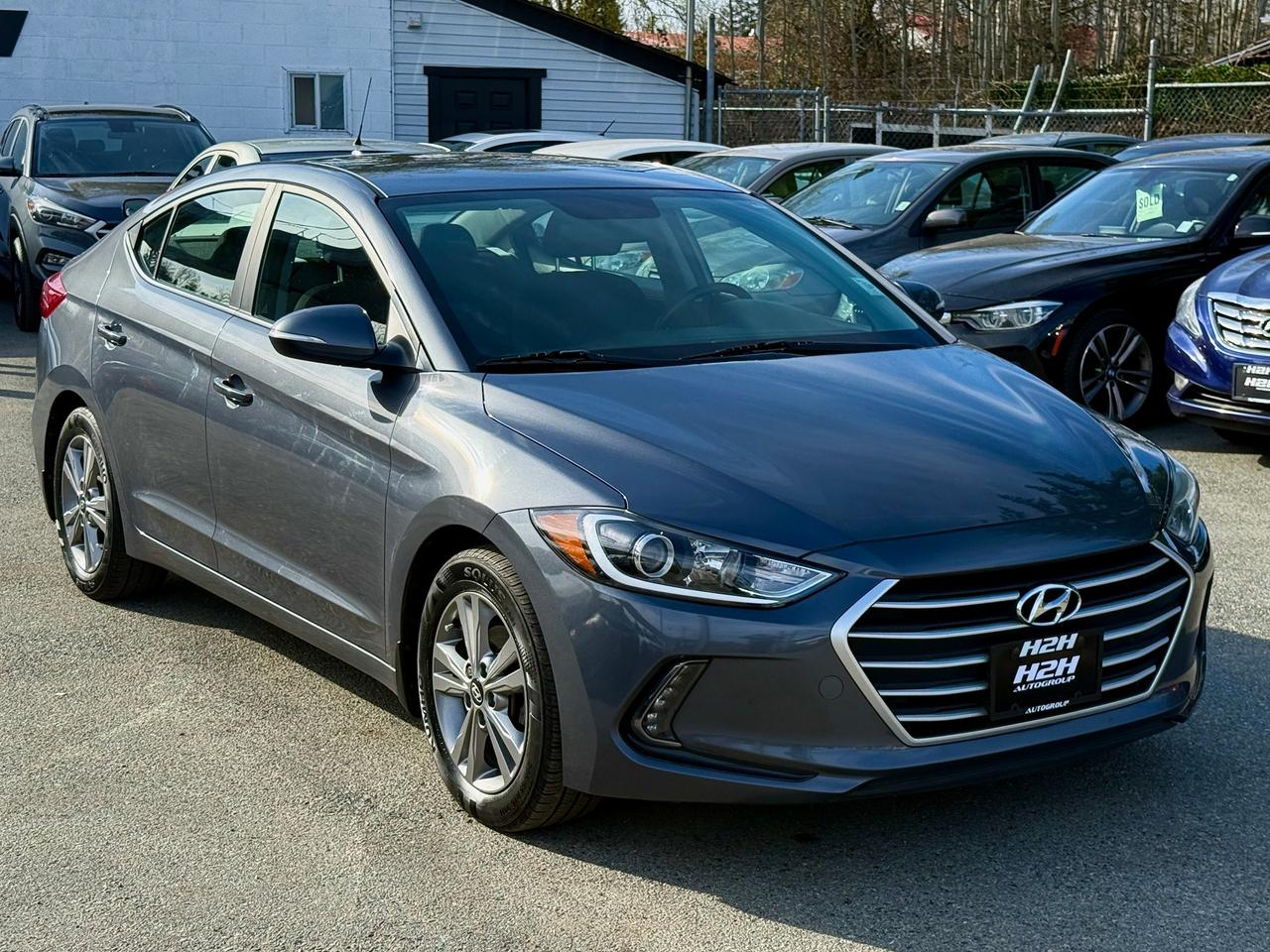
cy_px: 476
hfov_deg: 39.7
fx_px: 1761
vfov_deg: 30.3
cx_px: 635
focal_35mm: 48
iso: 80
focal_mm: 6.76
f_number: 1.78
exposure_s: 1/2494
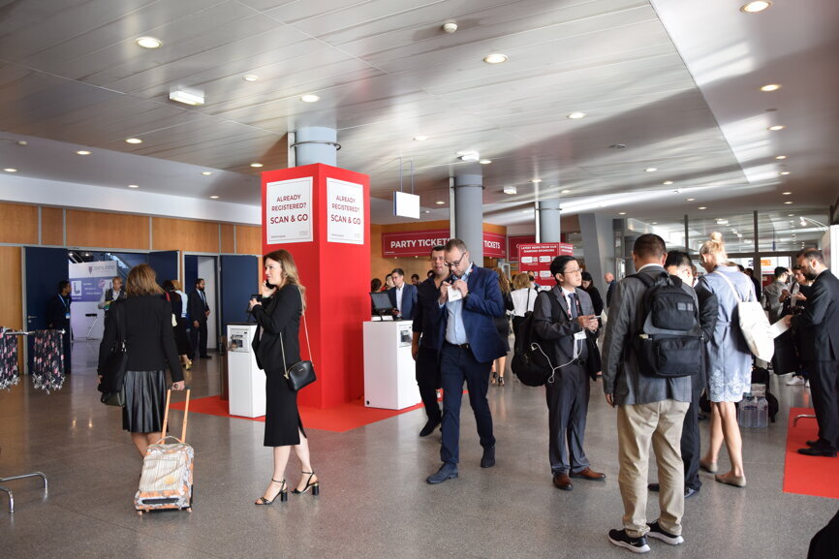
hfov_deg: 67.4
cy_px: 280
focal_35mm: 27
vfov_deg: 47.9
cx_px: 420
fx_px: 629
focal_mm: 18
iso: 400
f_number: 5
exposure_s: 1/100
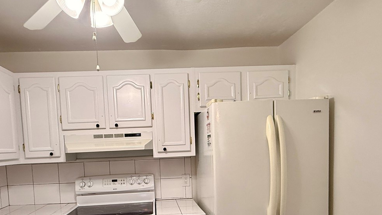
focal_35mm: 25
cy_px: 168
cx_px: 168
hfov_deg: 73.8
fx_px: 253
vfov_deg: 44.0
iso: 200
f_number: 2.2
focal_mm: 2.22
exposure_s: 1/120
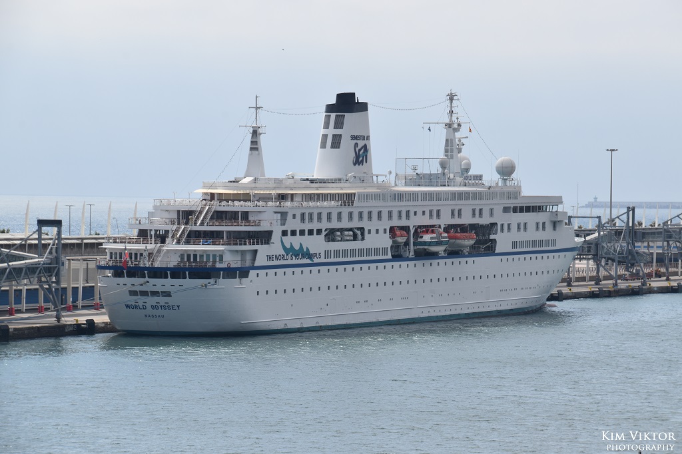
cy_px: 227
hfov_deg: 11.4
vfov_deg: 7.6
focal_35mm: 180
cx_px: 341
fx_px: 3409
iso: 200
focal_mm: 120
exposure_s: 1/500
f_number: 11
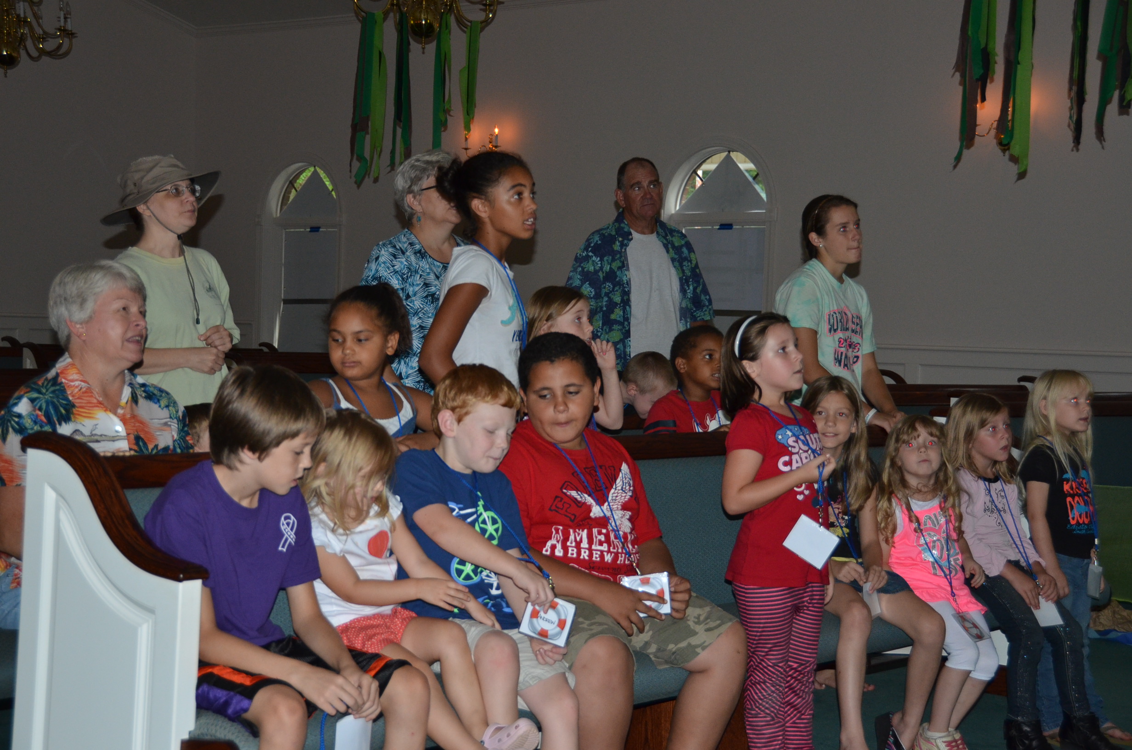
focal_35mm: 63
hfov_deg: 32.0
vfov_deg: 21.5
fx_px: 1977
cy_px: 375
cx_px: 566
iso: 800
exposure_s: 1/60
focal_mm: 42
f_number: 4.5
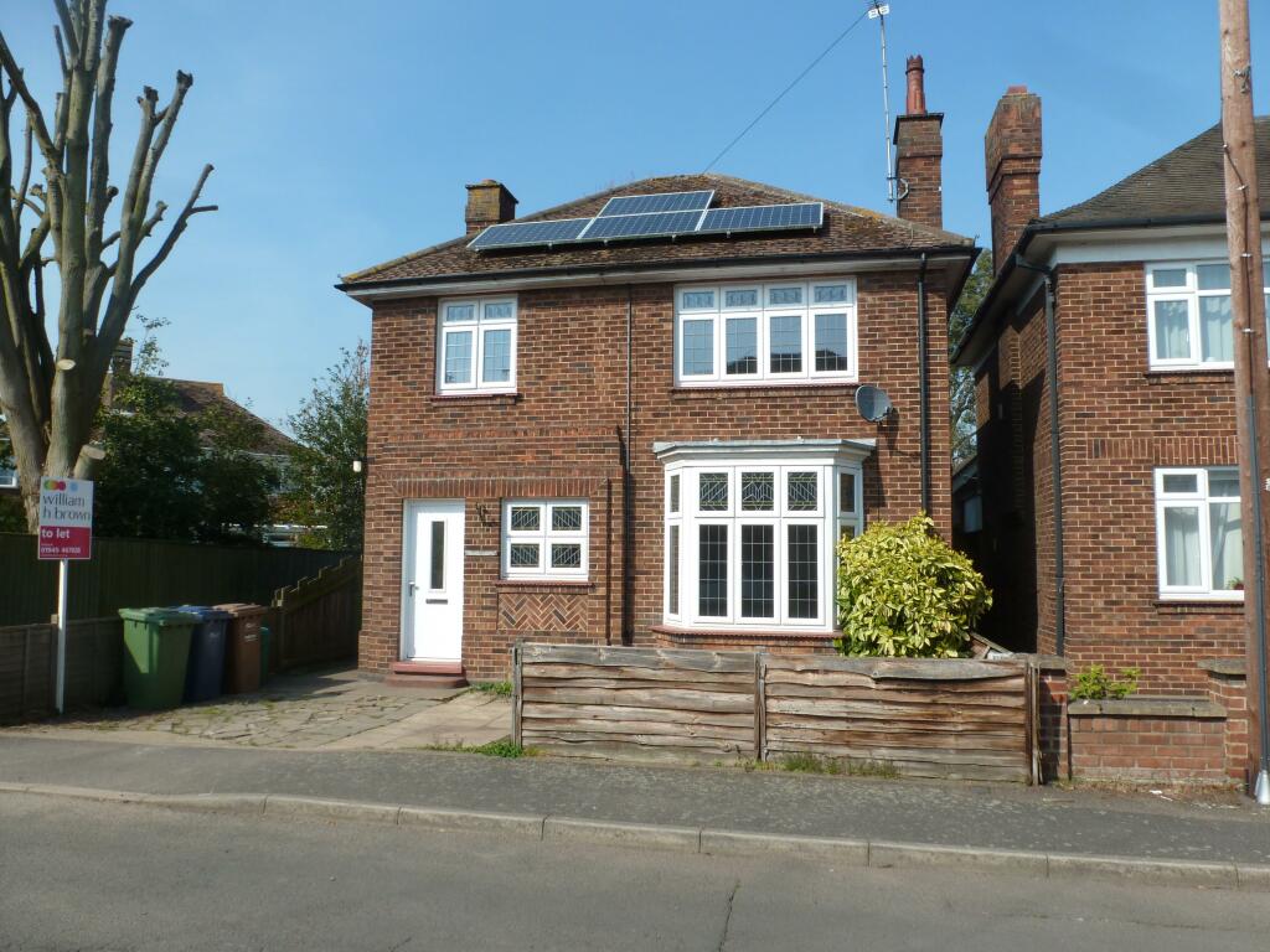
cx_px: 635
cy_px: 476
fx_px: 881
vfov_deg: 56.8
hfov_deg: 71.6
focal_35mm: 24
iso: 100
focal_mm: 4.3
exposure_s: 1/500
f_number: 4.5
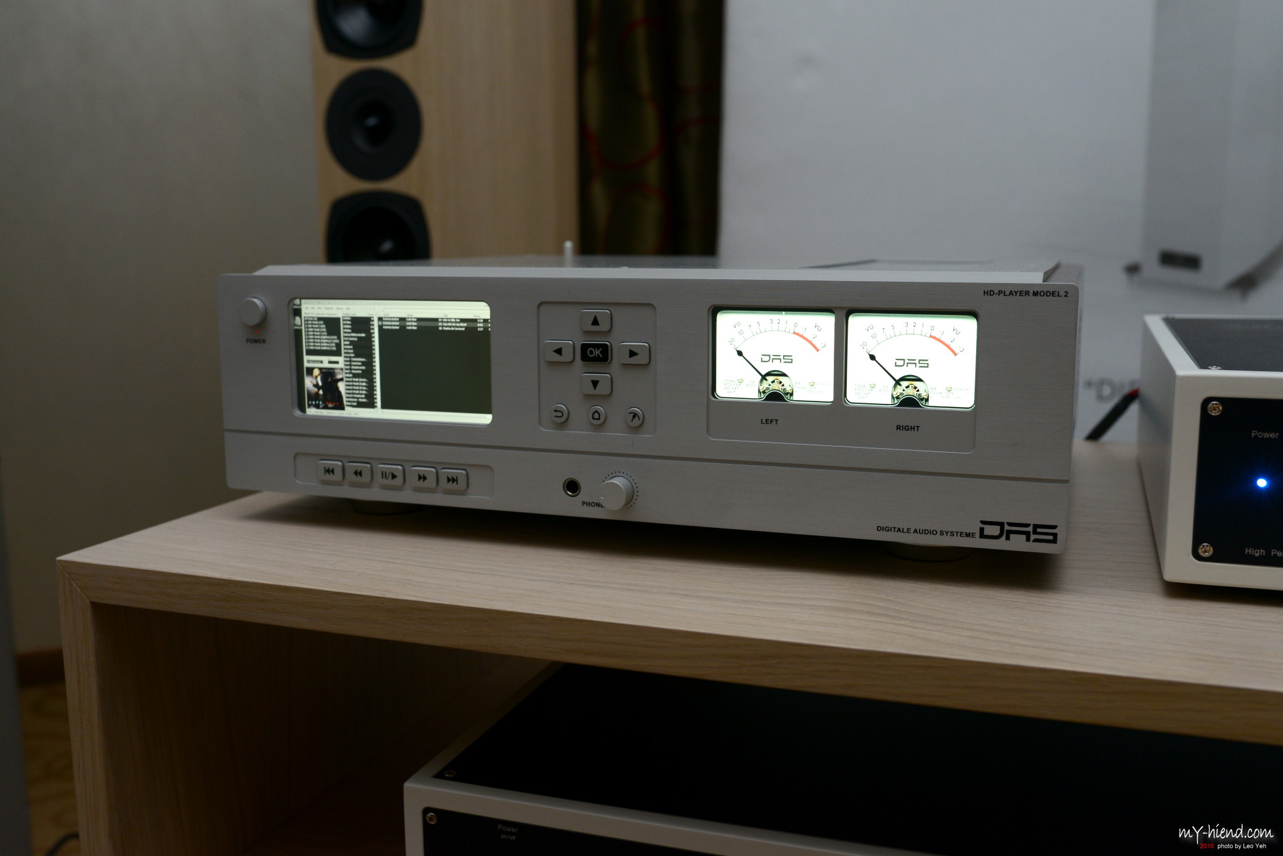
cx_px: 642
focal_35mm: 35
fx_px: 1248
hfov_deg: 54.4
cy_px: 428
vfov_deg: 37.9
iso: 640
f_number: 6.3
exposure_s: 1/60
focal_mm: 35
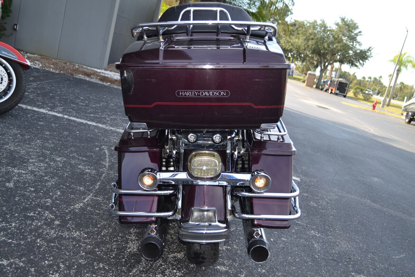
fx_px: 380
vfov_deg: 40.0
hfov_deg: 57.2
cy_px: 138
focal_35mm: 33
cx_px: 208
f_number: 4
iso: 100
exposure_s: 1/160
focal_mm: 22
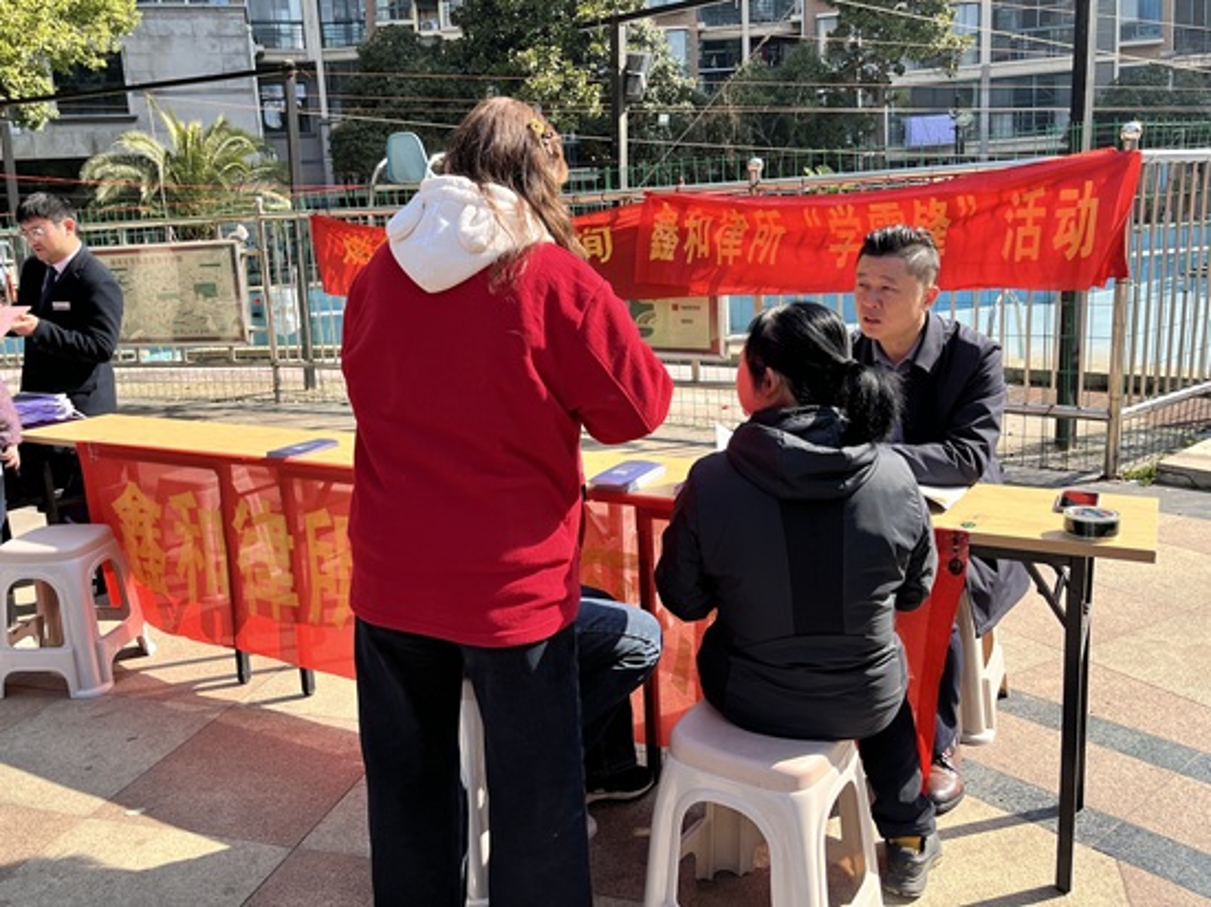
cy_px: 454
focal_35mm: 26
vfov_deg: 53.0
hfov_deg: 67.3
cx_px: 606
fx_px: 909
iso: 50
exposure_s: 1/992
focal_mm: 5.1
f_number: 1.6
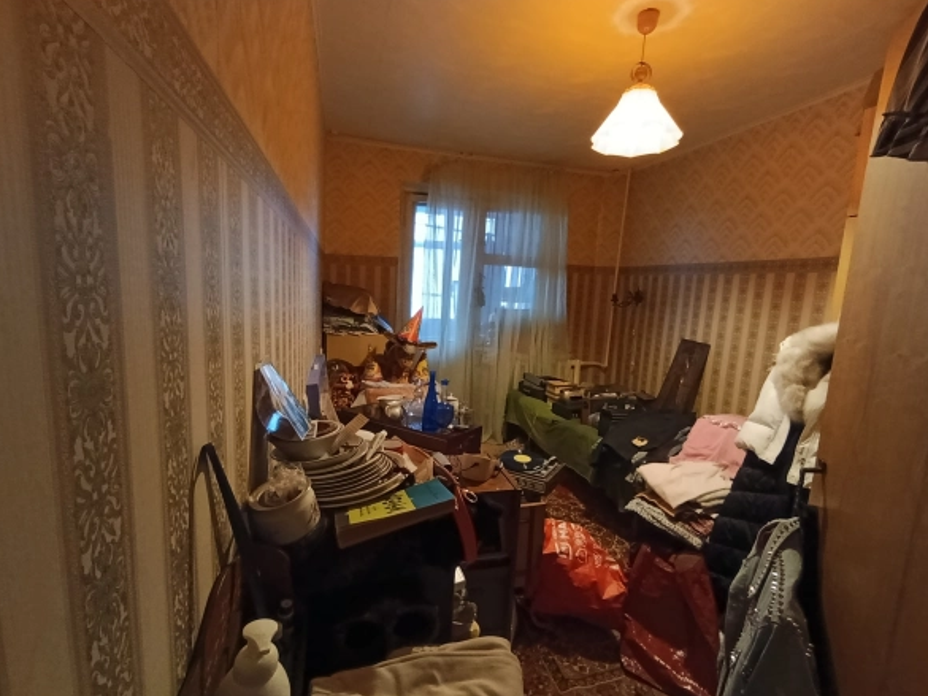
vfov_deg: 78.1
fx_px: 429
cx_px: 460
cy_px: 360
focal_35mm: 16
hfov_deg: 94.5
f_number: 2.2
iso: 866
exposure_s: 1/25
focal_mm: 1.65
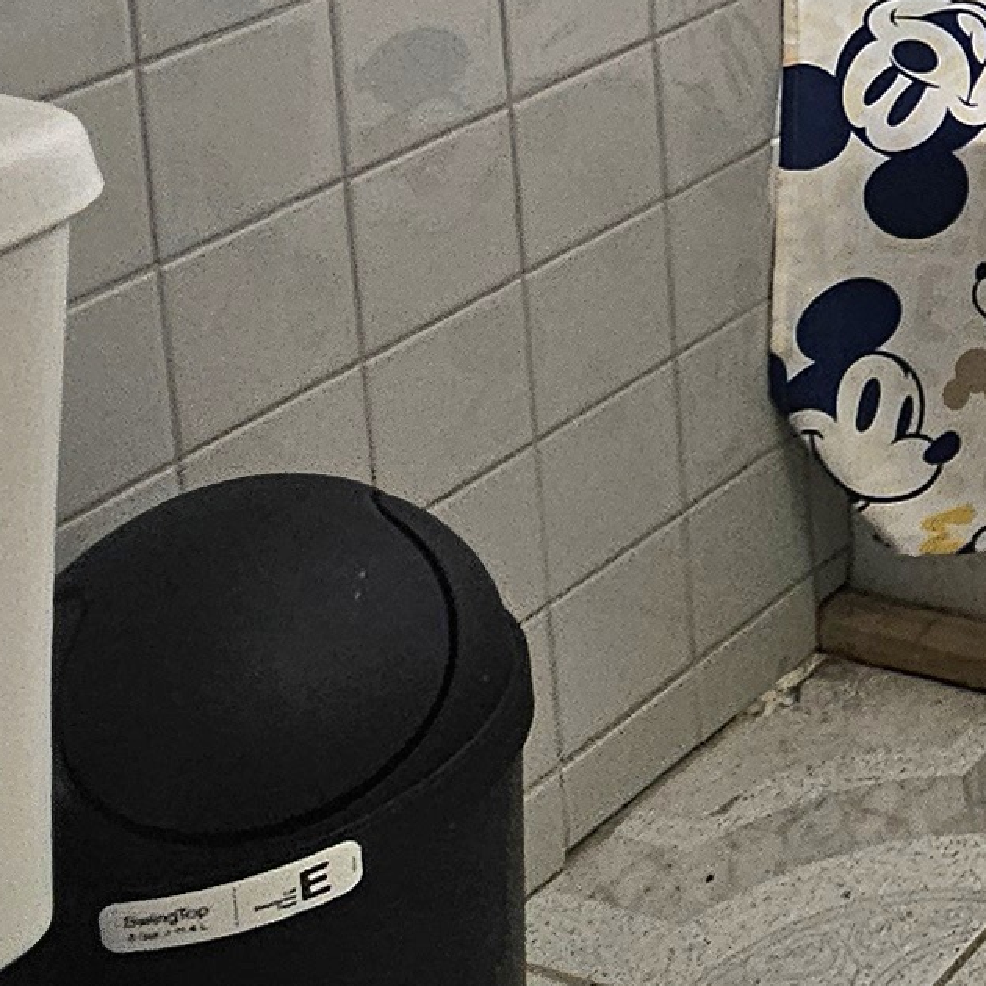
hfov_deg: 17.0
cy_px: -493
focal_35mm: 73
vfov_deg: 20.3
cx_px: 2013
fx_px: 2352
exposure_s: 1/120
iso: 64
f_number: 2.2
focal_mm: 2.2
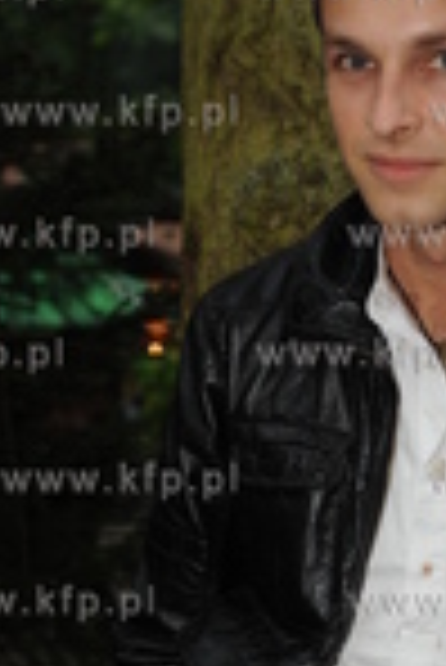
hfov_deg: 12.6
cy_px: 472
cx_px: 405
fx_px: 2002
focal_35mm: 108
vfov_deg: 18.8
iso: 800
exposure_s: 1/100
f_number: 4
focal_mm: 40
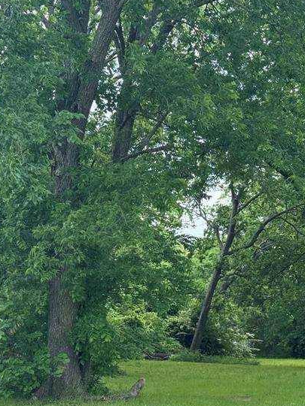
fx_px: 1069
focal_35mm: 91
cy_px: 271
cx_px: 245
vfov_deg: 21.5
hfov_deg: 16.1
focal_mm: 6.76
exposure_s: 1/583
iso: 80
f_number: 1.78
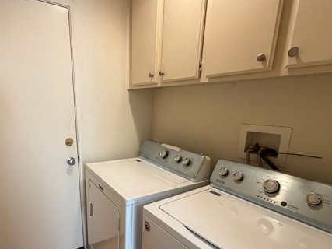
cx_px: 138
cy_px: 157
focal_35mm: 21
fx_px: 201
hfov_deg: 78.4
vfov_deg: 62.5
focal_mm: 2.22
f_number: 2.2
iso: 160
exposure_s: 1/60
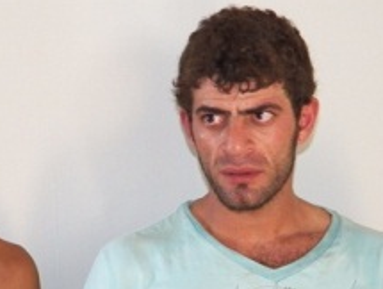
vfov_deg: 14.2
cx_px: 77
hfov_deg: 18.7
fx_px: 1153
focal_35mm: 104
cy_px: 235
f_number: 3.2
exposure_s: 1/40
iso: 400
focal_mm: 8.9
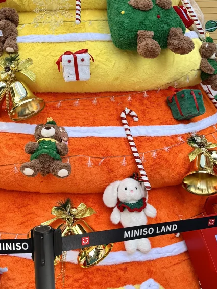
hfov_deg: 23.9
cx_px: 65
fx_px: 510
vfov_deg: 31.1
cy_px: 69
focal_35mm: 61
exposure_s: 1/2833
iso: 80
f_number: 1.78
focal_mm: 6.76
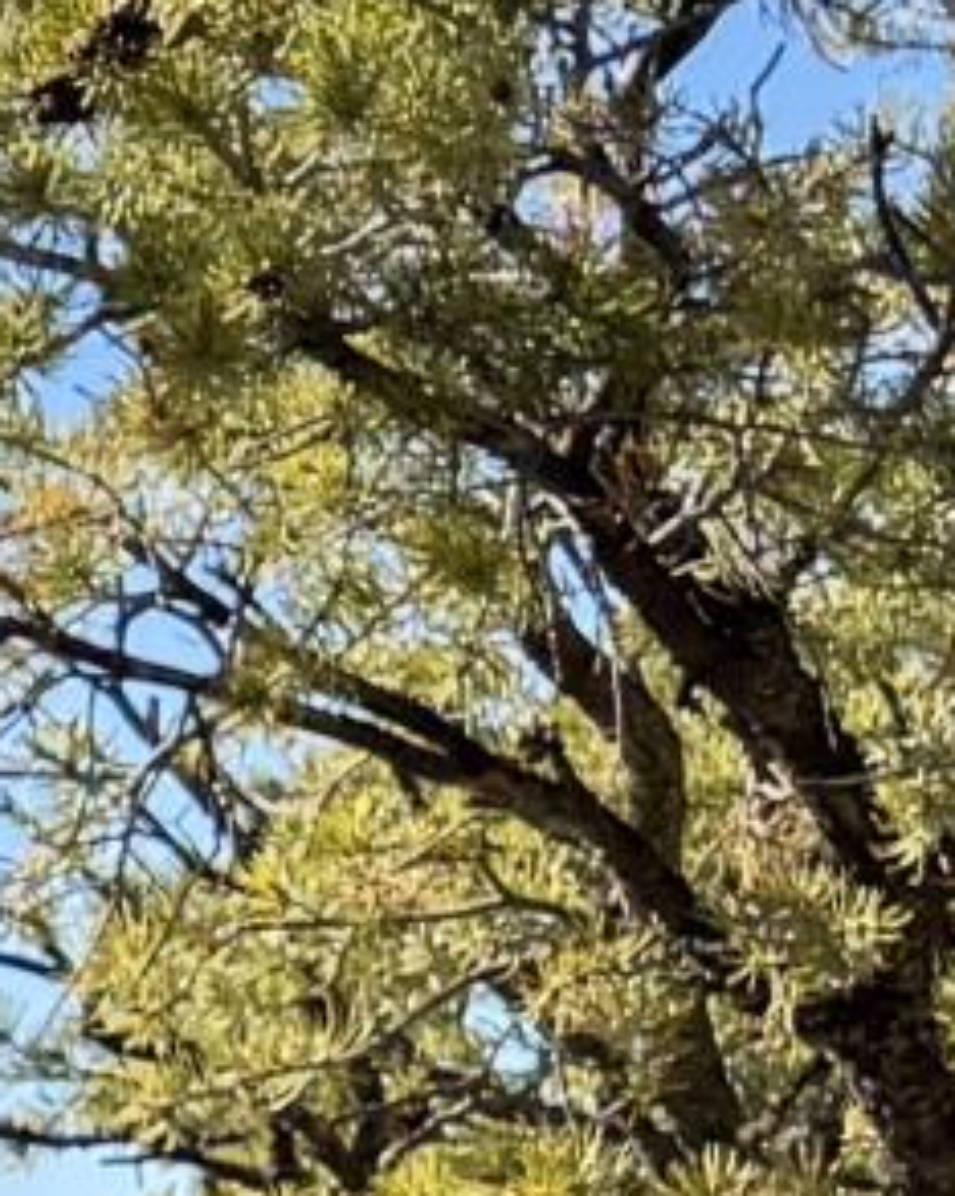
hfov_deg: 5.3
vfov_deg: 7.9
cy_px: 1825
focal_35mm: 240
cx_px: -3498
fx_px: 8488
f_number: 1.78
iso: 100
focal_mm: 6.76
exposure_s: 1/2299
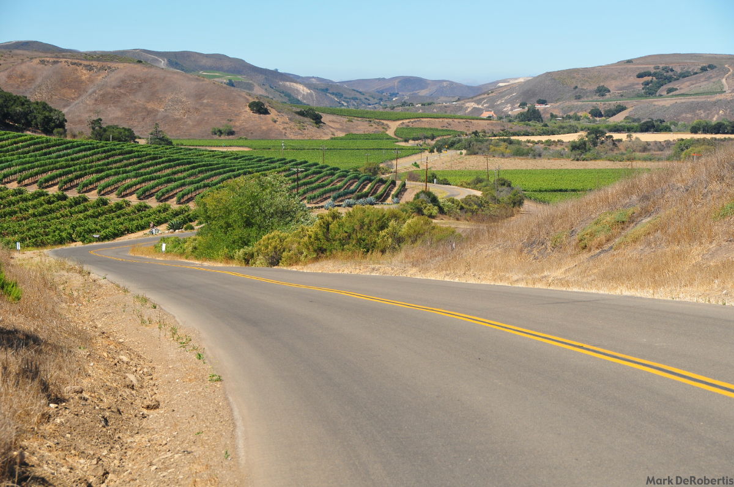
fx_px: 1894
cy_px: 244
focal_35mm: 93
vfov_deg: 14.7
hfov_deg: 21.9
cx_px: 367
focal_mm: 62
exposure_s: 1/200
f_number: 7.1
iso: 320
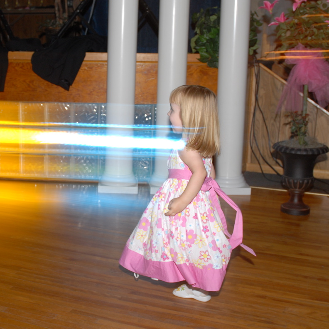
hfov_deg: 32.4
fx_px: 559
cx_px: 99
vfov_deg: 32.8
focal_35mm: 52
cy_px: 172
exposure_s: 1/8
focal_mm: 24
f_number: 4.5
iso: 250
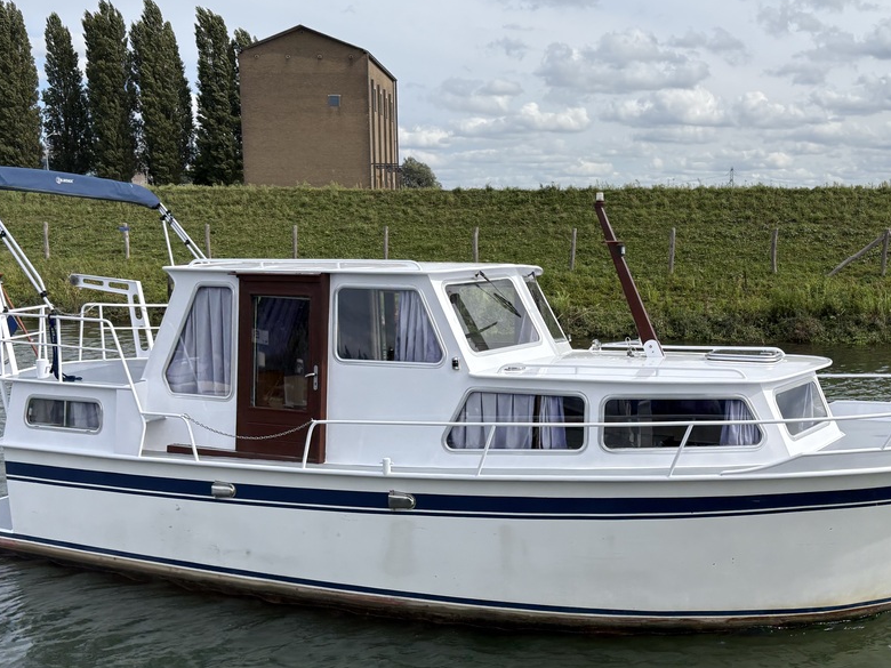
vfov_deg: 35.8
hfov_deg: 46.6
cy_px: 408
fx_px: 1030
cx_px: 531
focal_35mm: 40
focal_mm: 5.96
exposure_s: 1/3448
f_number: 1.6
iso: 50
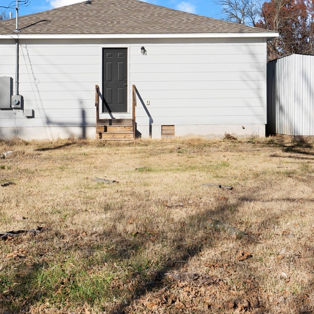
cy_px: 118
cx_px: 134
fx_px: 605
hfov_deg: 29.0
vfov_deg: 29.0
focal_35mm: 59
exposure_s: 1/400
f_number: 9
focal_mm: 31
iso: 160
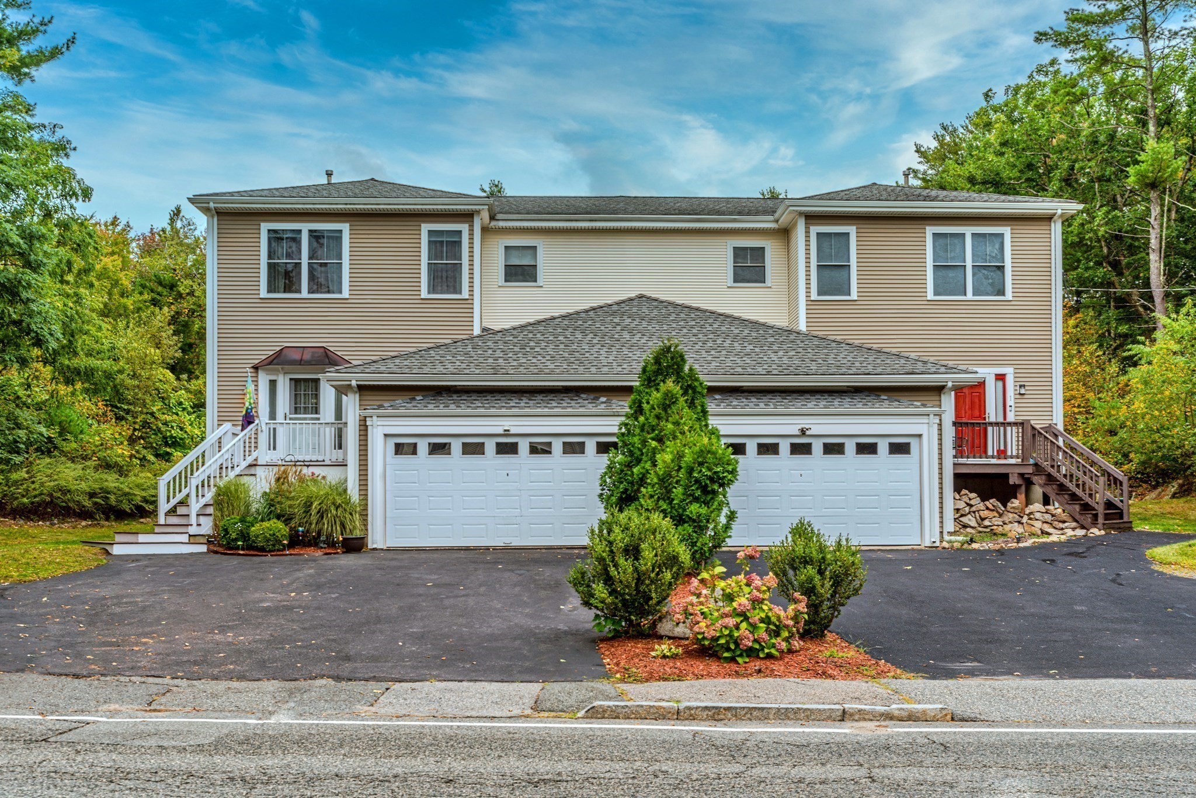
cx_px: 598
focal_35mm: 38
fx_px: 1263
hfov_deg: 50.7
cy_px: 399
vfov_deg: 35.1
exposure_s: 1/160
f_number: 6.3
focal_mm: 38
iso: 100
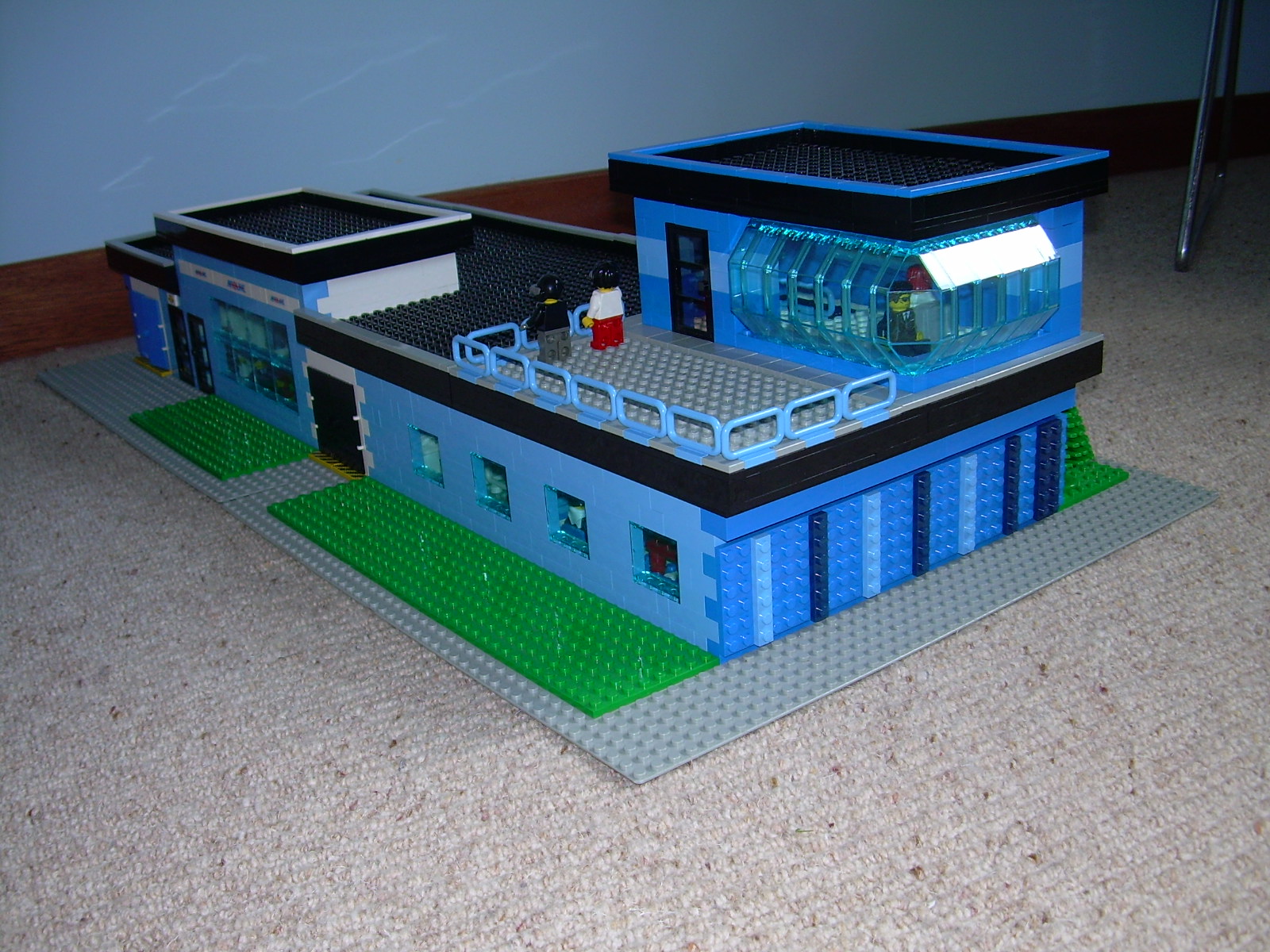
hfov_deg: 49.0
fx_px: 1394
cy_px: 476
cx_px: 635
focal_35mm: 38
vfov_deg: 37.7
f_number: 2.8
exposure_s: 1/60
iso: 50
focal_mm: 6.3
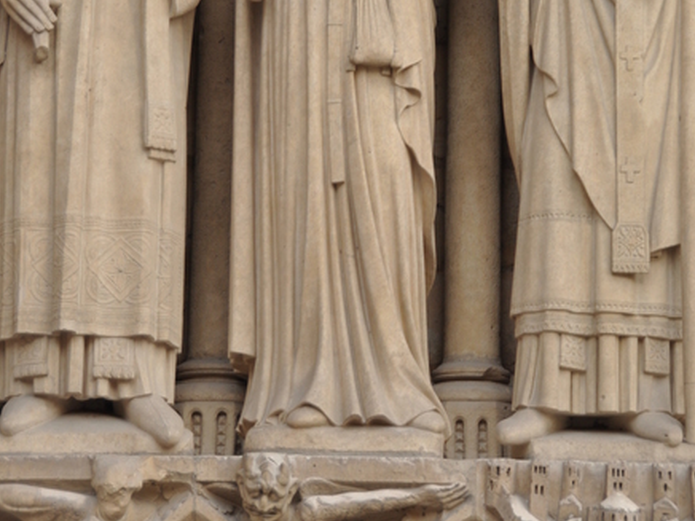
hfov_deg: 12.9
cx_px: 348
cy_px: 40
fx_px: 3072
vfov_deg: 9.6
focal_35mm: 153
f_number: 5
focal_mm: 70
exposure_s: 1/40
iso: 200
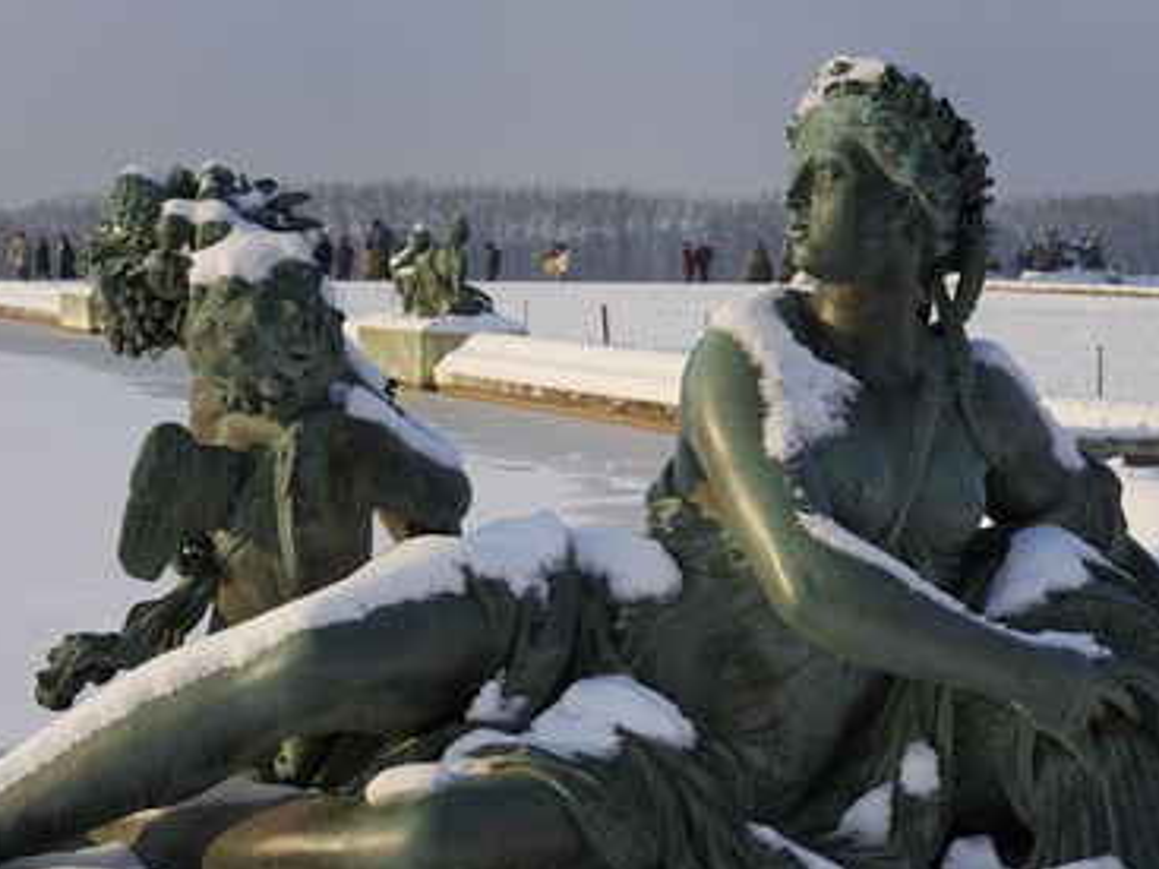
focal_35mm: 99
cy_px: 439
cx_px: 638
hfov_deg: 19.8
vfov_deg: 14.9
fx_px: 3314
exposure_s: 1/160
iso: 200
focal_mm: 90
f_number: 13
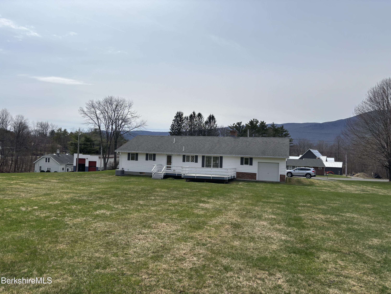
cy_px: 147
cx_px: 196
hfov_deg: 67.3
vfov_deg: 53.1
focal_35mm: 26
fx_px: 294
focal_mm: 5.96
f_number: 1.6
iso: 50
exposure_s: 1/8333
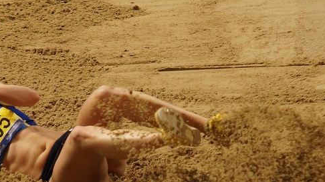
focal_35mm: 517
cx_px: 98
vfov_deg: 2.3
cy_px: 150
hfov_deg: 4.2
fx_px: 4454
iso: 640
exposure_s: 1/320
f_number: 3.5
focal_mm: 200
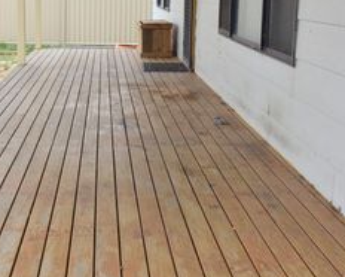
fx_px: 582
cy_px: 75
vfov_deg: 26.4
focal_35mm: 57
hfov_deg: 32.7
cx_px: 112
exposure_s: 1/500
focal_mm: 20
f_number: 8
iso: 180
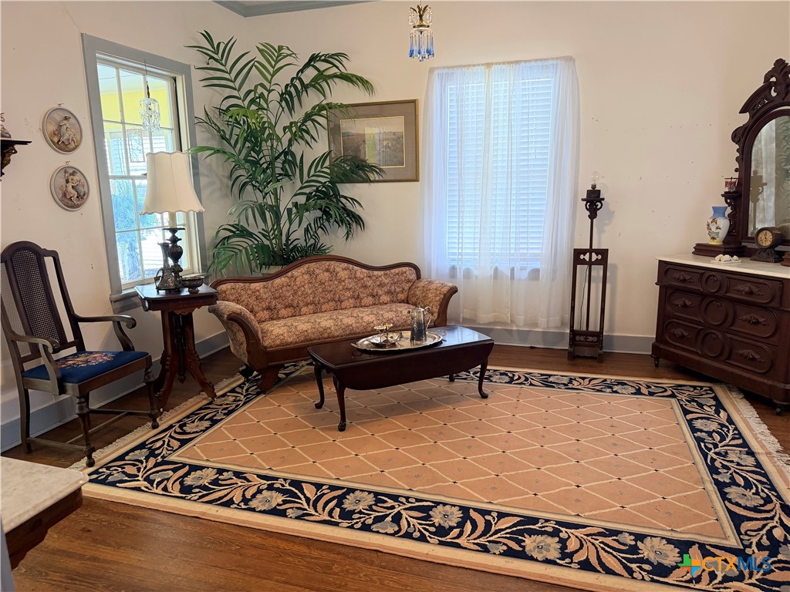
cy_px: 296
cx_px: 395
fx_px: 548
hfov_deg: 71.6
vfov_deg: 56.8
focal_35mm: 24
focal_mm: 6.76
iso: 250
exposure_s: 1/60
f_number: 1.78
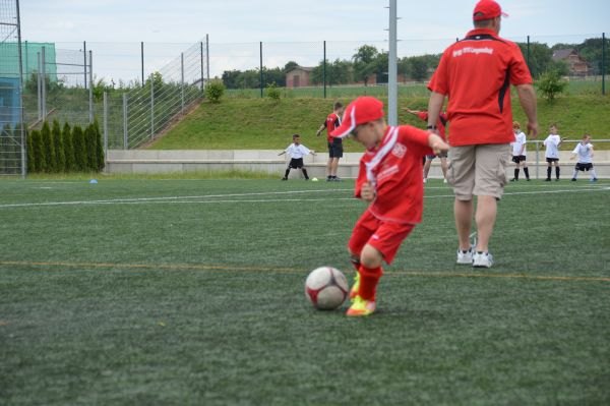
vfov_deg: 10.1
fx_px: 2286
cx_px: 305
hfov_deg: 15.2
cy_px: 203
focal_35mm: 135
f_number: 5.6
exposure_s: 1/1250
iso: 400
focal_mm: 90
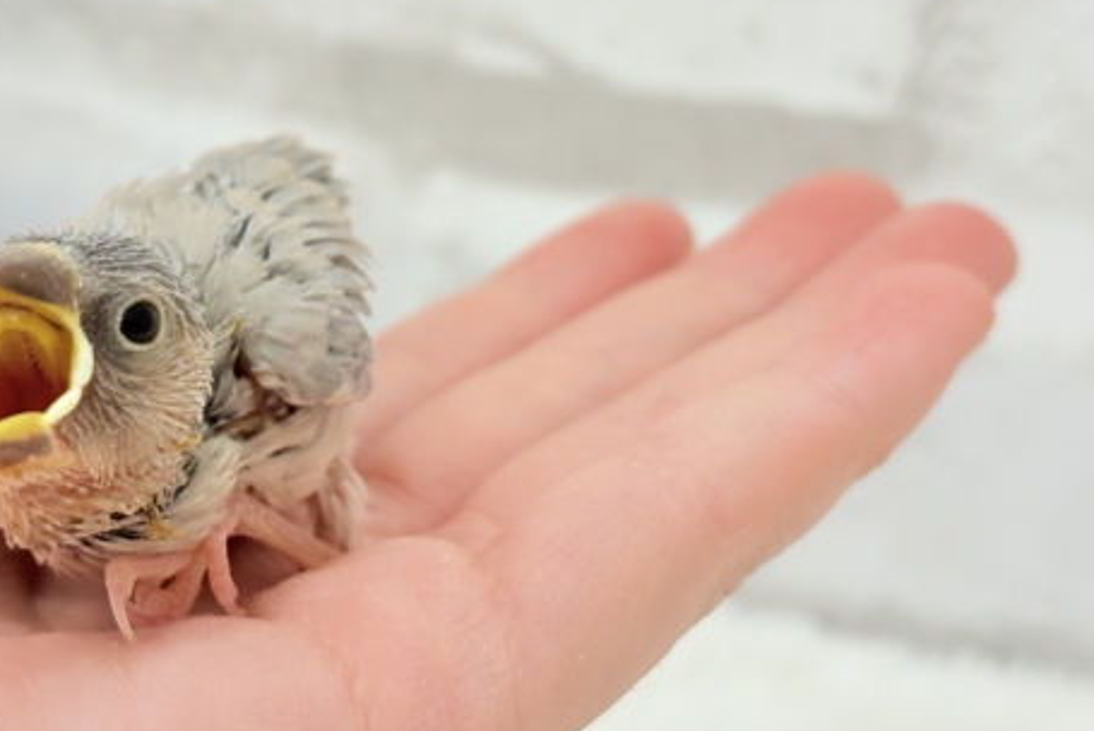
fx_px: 2311
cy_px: 216
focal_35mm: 76
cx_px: 368
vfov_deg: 17.9
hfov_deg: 26.5
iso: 100
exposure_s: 1/100
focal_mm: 5.96
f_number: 1.6
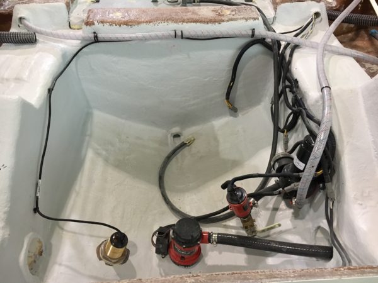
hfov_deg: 61.7
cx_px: 189
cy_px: 142
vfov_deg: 48.2
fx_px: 317
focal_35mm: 29
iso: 160
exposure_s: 1/30
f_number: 2.2
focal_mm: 4.15
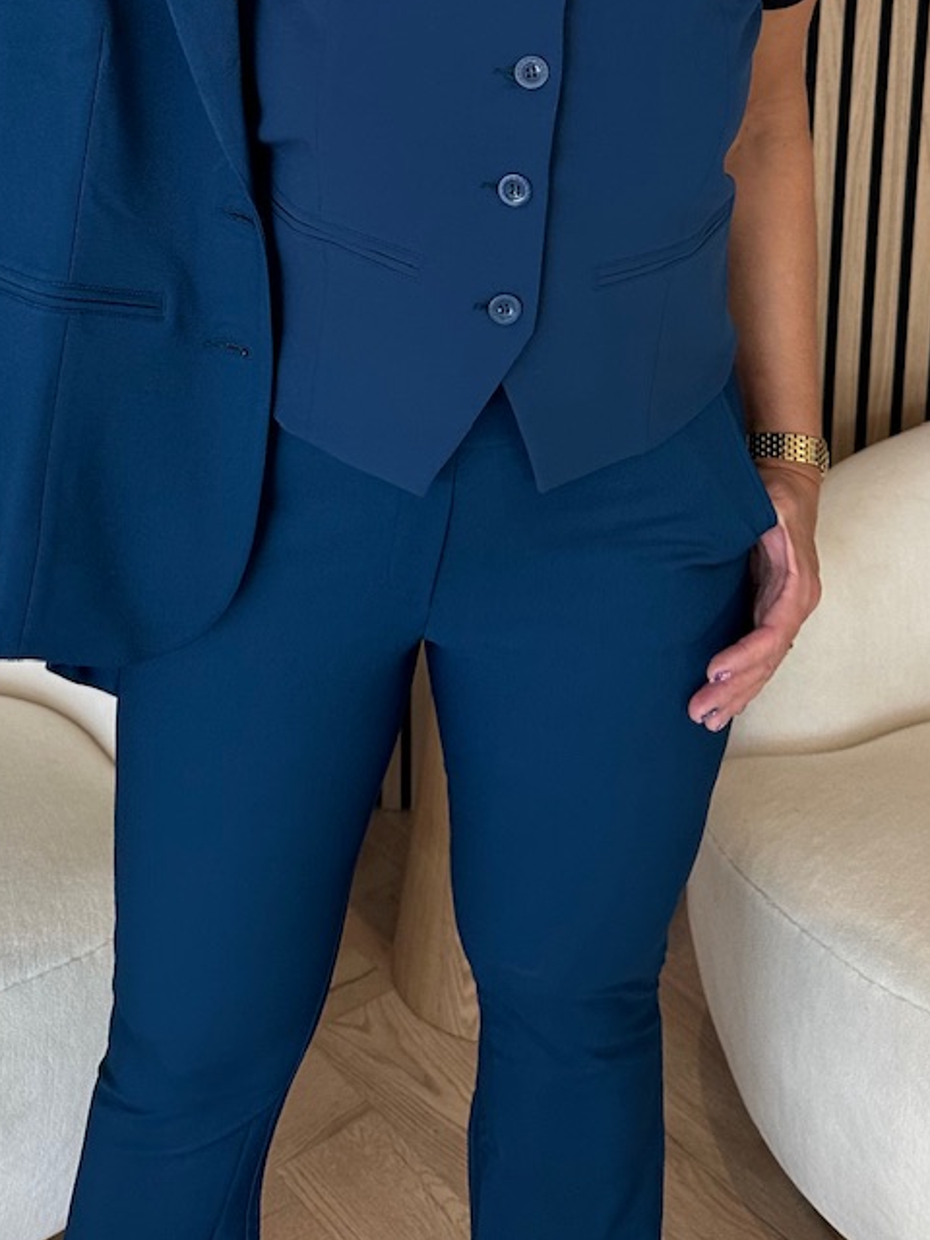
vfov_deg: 36.8
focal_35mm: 48
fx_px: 1719
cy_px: 97
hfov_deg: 30.1
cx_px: 316
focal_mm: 6.86
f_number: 1.78
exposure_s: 1/100
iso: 200
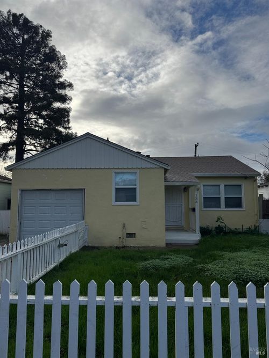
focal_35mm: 24
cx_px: 134
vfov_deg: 71.6
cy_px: 179
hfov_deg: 56.8
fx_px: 249
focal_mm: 6.76
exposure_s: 1/7937
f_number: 1.78
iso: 80
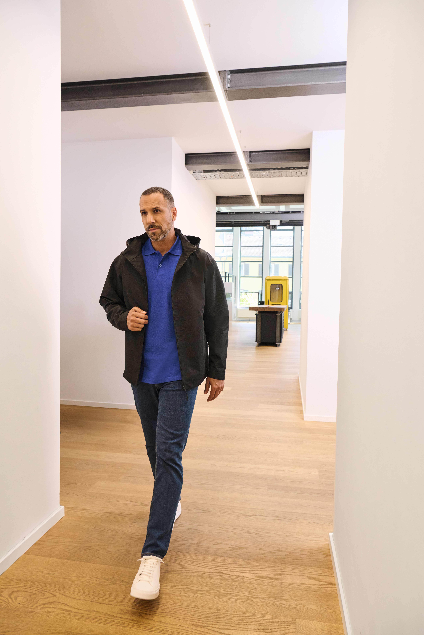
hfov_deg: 53.1
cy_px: 318
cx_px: 212
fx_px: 424
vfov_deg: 73.7
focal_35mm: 24
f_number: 7.1
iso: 2000
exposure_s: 1/250
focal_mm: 24
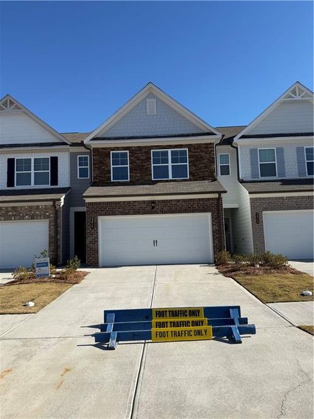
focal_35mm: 24
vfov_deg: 71.6
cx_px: 157
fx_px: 290
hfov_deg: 56.8
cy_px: 210
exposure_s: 1/4975
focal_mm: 6.76
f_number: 1.78
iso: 80
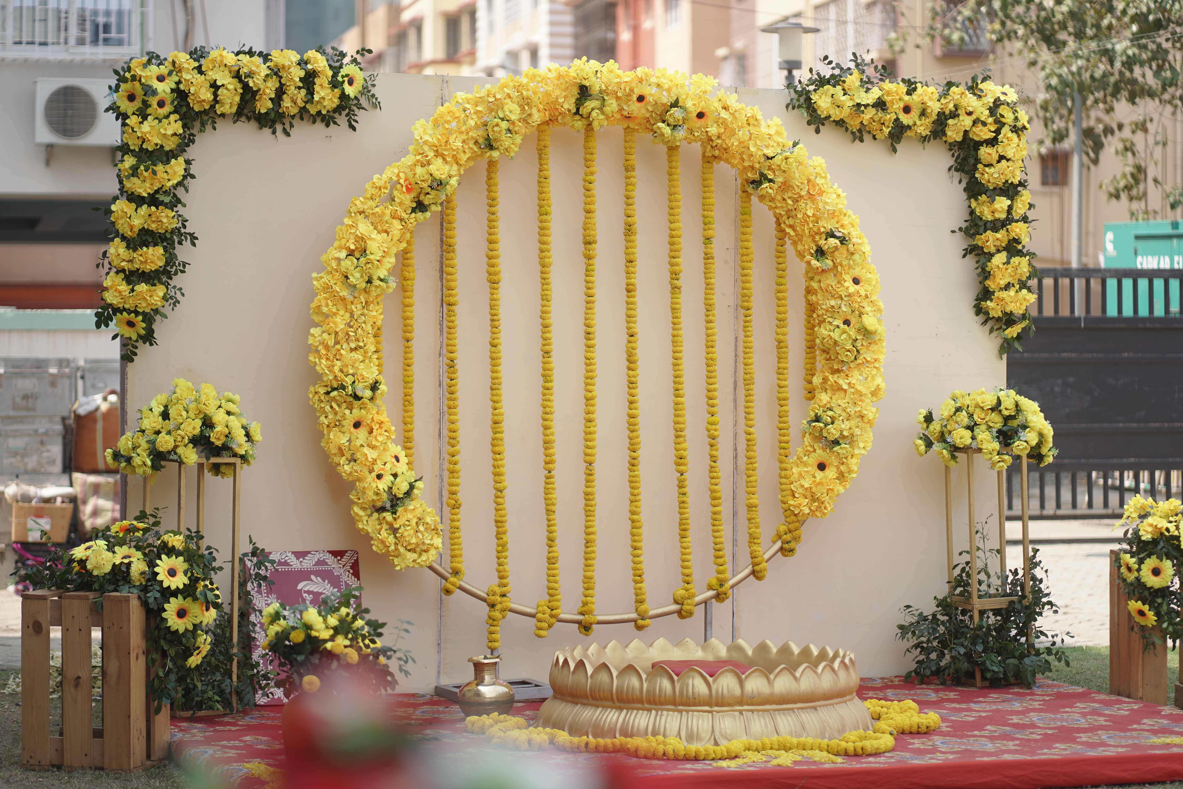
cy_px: 394
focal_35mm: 85
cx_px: 592
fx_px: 2793
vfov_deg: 16.1
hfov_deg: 23.9
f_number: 1.8
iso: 100
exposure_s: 1/1600
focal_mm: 85
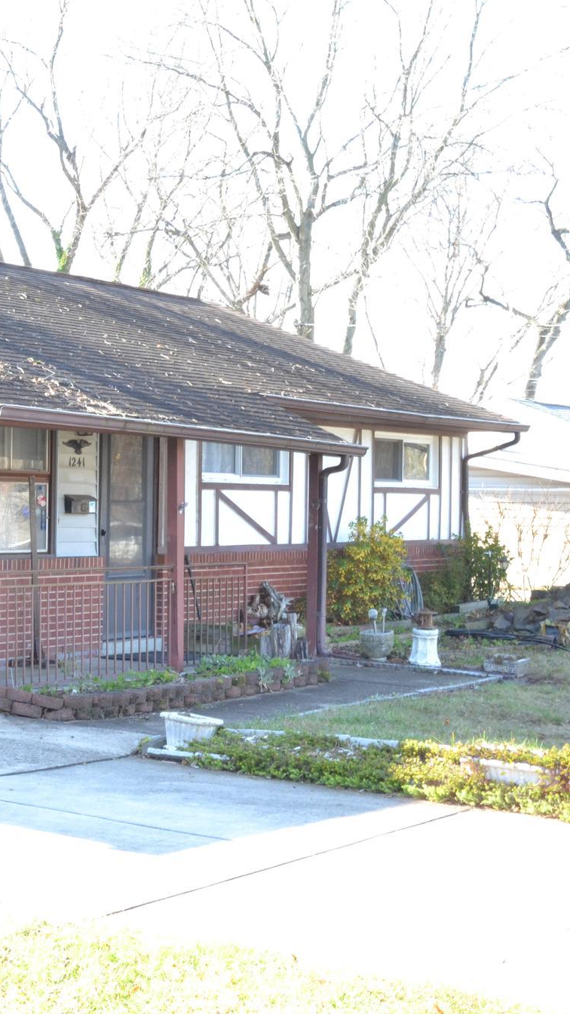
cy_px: 508
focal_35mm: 67
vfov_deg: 31.4
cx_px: -106
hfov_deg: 17.2
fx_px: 1801
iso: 800
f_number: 16
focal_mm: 28
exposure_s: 1/25
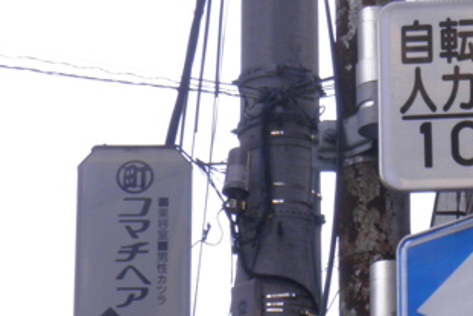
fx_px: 2788
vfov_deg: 6.5
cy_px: 126
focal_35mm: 212
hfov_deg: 9.6
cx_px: 468
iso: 100
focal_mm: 11.2
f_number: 6
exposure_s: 1/60
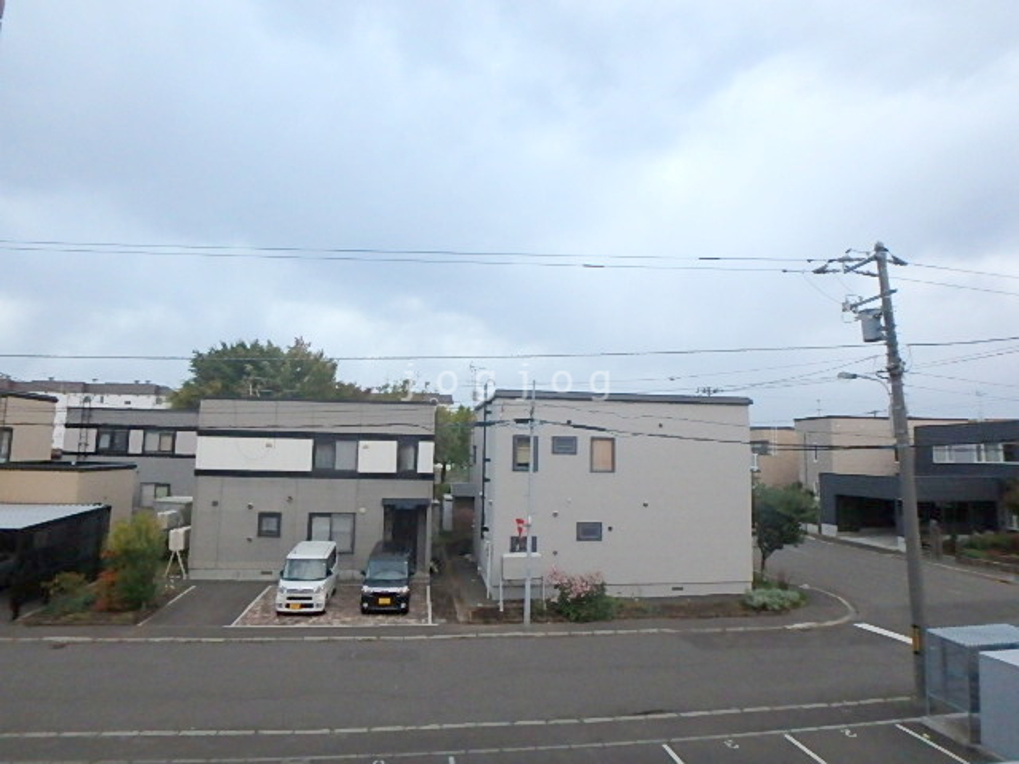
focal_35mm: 21
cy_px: 382
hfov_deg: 79.0
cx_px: 510
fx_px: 618
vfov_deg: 63.4
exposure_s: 1/30
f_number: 3.5
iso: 800
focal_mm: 3.7
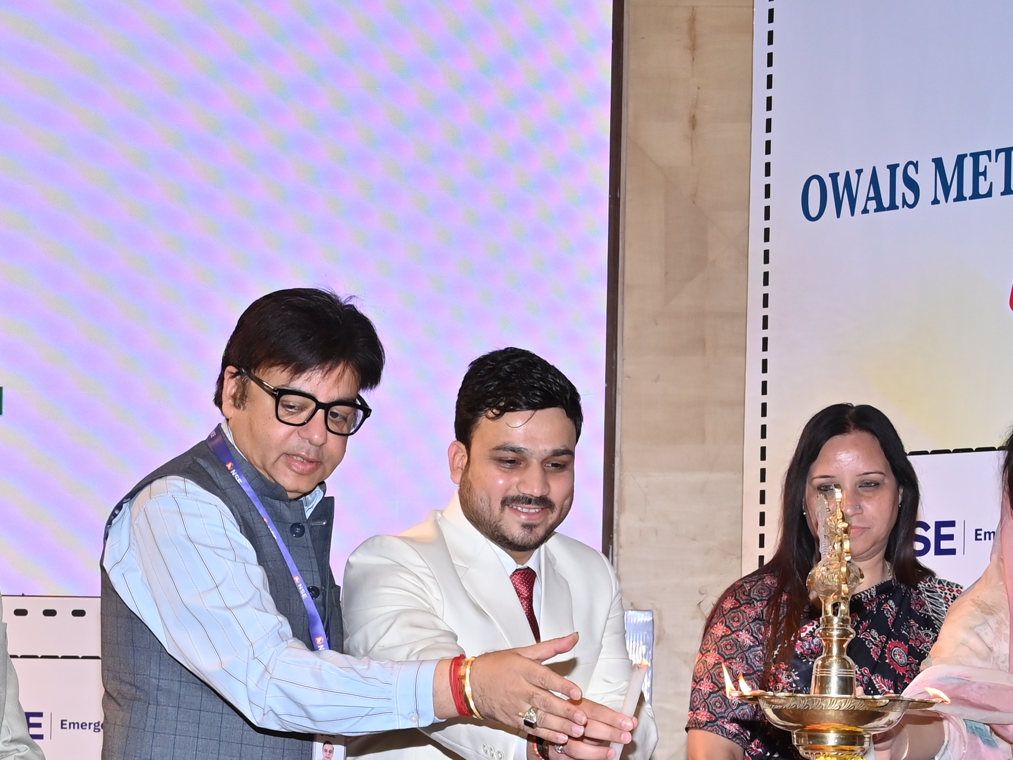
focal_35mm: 90
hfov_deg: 21.8
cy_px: 750
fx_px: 2634
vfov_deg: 16.1
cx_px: 479
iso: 400
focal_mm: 30
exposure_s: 1/160
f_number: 5.6
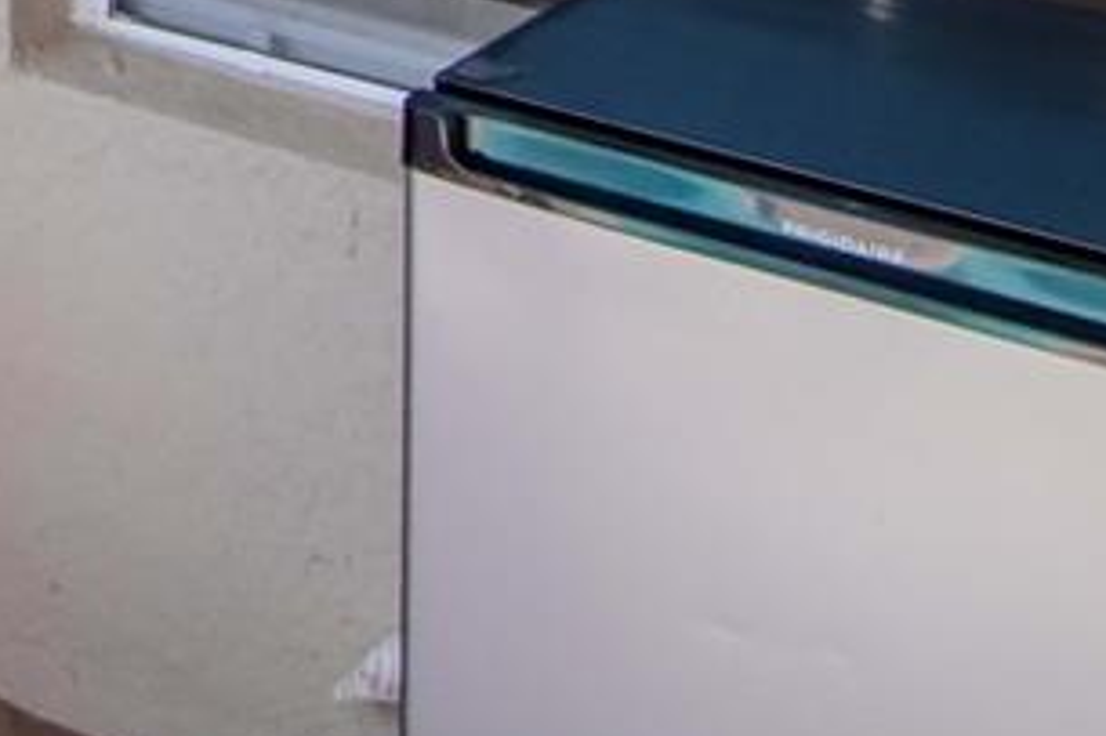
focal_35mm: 87
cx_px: -1117
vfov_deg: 11.9
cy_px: -1167
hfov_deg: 17.1
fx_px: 2660
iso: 1000
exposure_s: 1/60
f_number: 11
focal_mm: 11
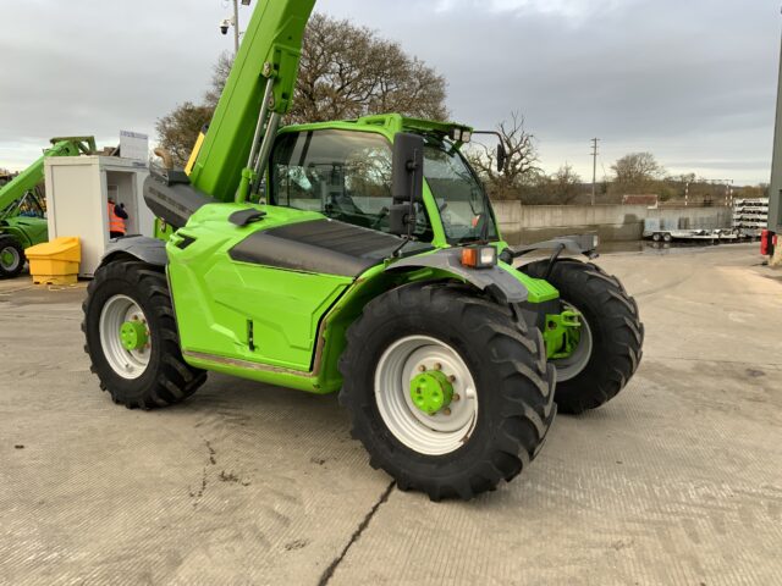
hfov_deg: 61.7
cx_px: 391
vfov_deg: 48.2
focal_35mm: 29
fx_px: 655
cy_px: 293
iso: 16
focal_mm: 3
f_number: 1.8
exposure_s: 1/194
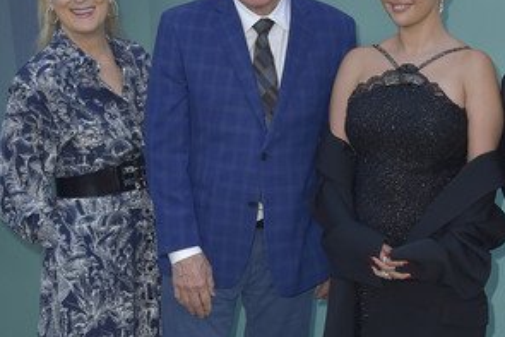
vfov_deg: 23.4
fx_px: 814
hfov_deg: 34.0
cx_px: 356
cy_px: 132
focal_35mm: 58
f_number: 6.3
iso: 400
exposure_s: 1/250
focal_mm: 38
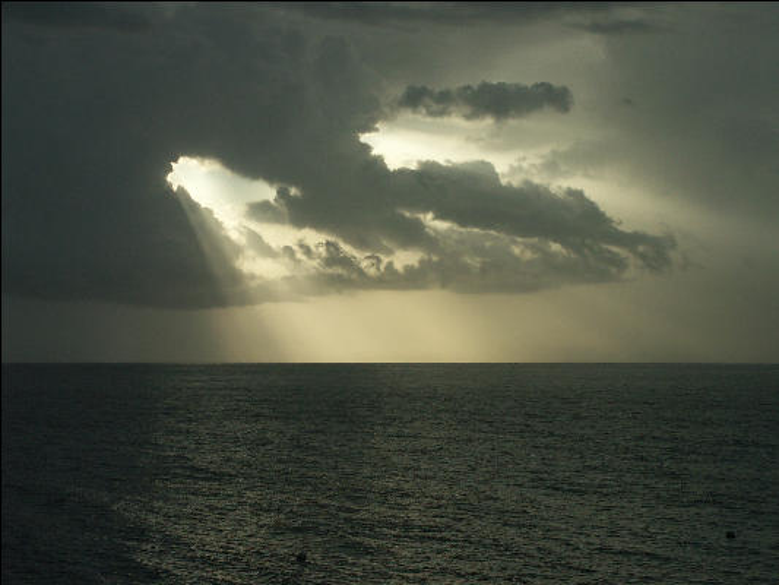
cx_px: 390
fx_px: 1823
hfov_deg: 24.1
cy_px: 292
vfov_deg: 18.2
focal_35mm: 81
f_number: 8
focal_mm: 20.09
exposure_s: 1/500
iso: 100
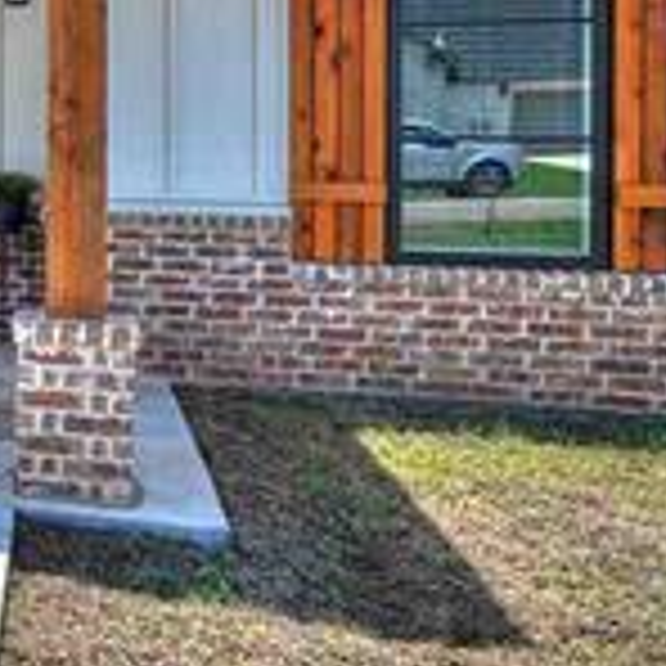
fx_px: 1197
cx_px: -540
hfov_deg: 20.9
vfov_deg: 30.5
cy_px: 158
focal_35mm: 55
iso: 200
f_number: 8
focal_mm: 10
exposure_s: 1/2000
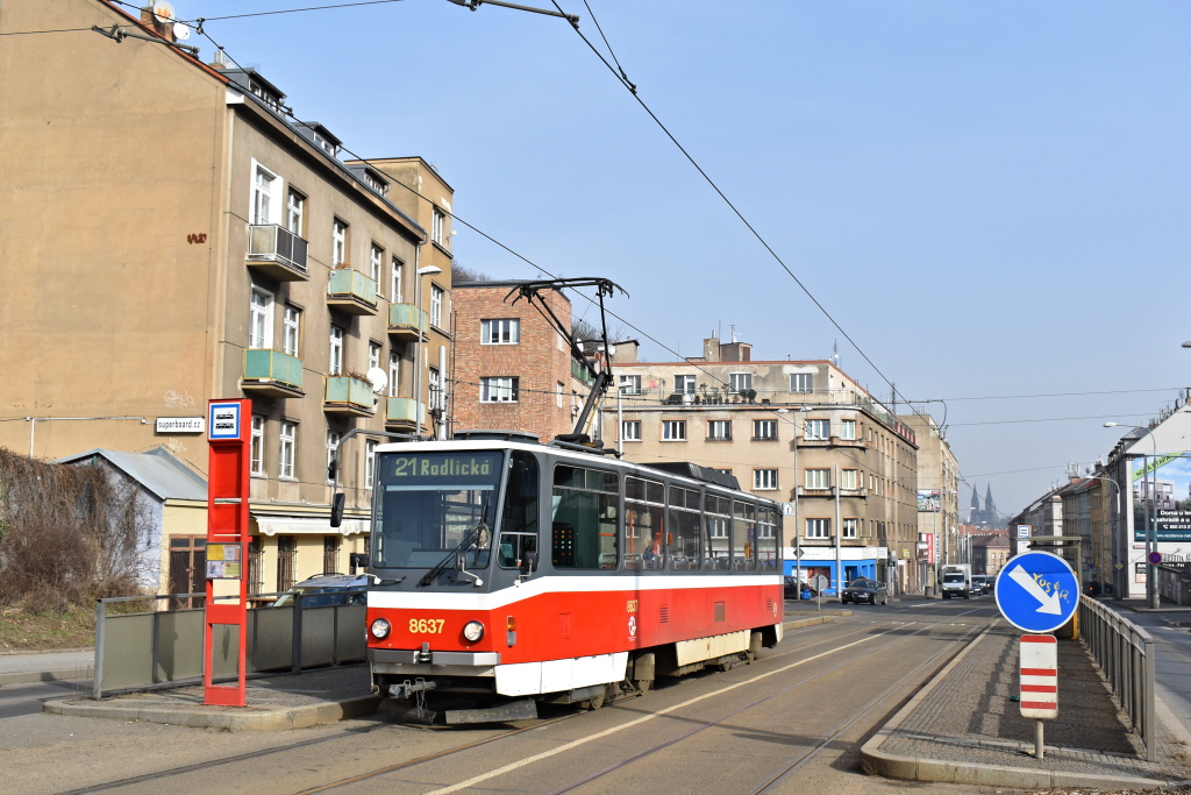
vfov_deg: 36.9
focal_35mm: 36
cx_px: 596
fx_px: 1191
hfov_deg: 53.1
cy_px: 398
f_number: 7.1
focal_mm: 24
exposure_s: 1/1000
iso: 320
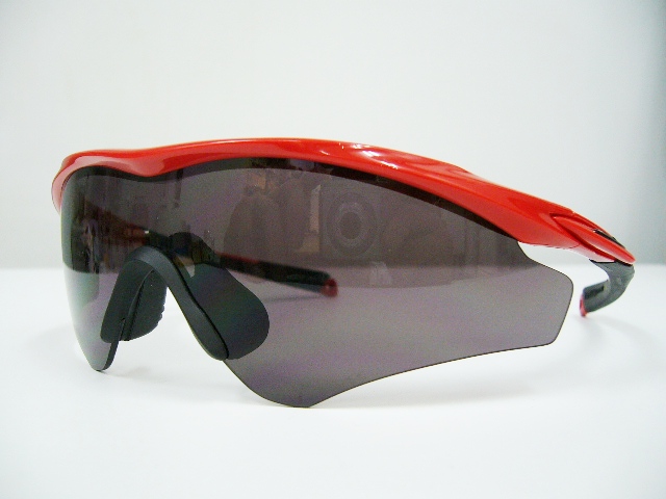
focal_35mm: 35
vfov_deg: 40.7
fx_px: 673
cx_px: 333
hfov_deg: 52.6
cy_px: 250
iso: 100
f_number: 2.8
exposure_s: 1/30
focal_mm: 5.8
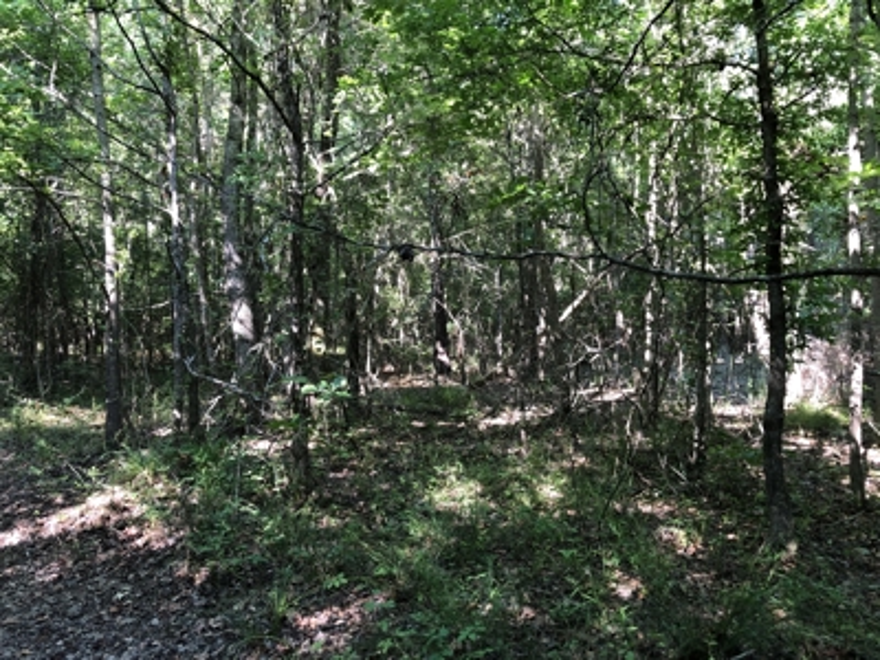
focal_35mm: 28
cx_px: 440
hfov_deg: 63.4
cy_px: 330
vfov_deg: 49.7
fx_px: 712
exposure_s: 1/30
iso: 32
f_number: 1.8
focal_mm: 3.99
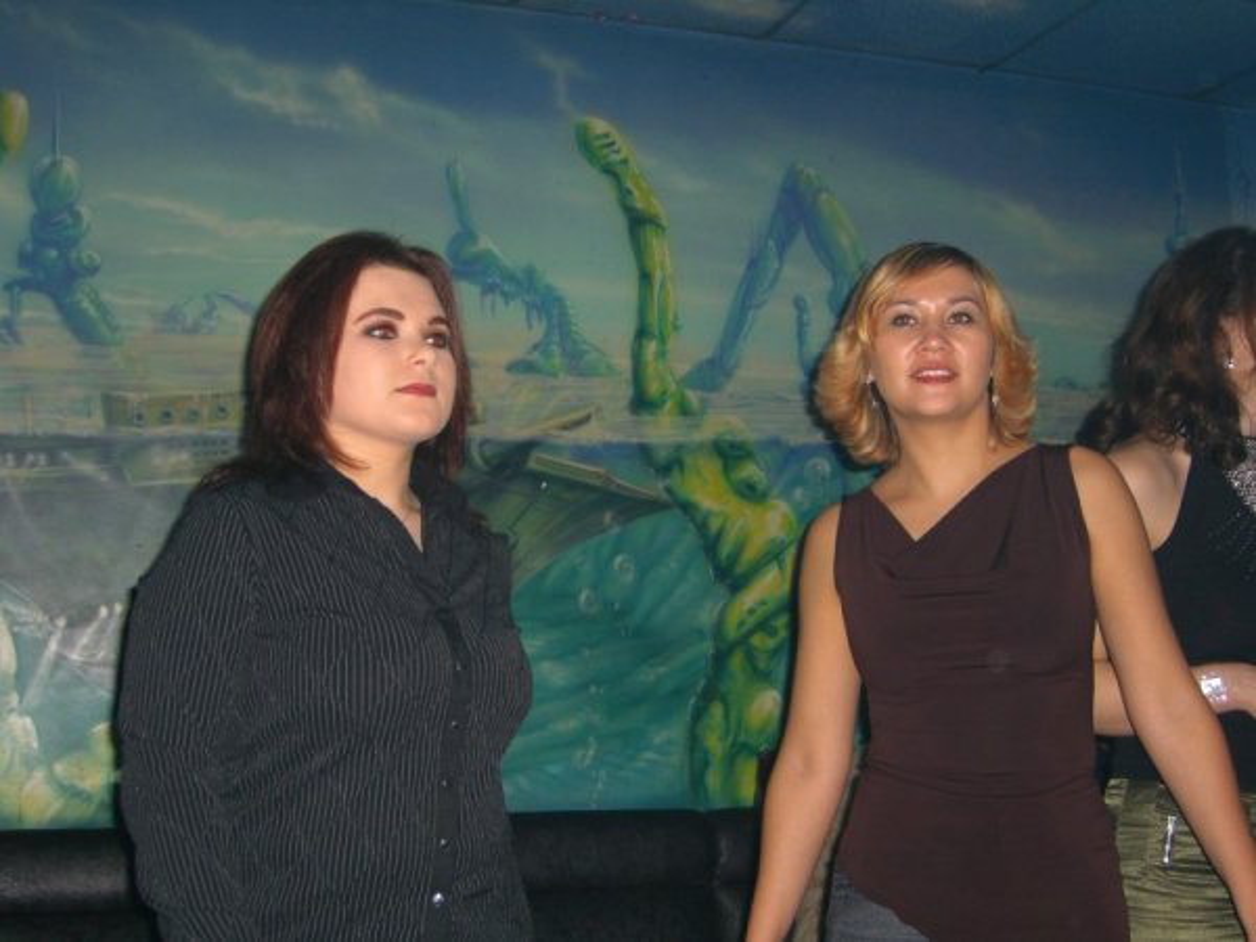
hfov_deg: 41.2
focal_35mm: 46
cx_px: 628
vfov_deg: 31.5
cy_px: 471
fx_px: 1669
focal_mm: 9.5
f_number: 3.1
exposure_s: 1/60
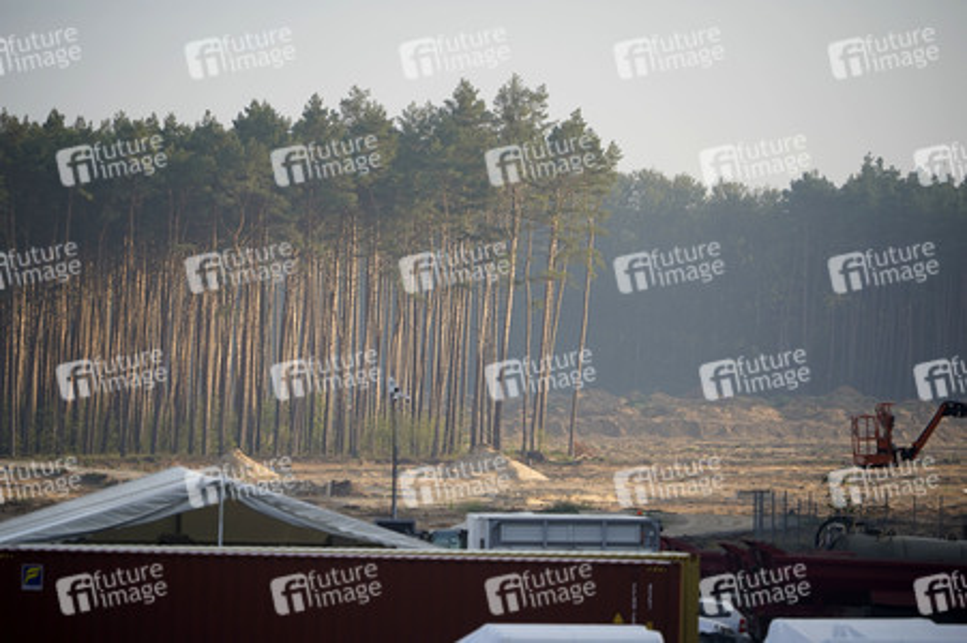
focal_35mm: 467
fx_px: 12535
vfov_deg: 2.9
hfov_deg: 4.4
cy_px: 322
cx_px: 484
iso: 640
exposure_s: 1/640
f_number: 6.3
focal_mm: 467
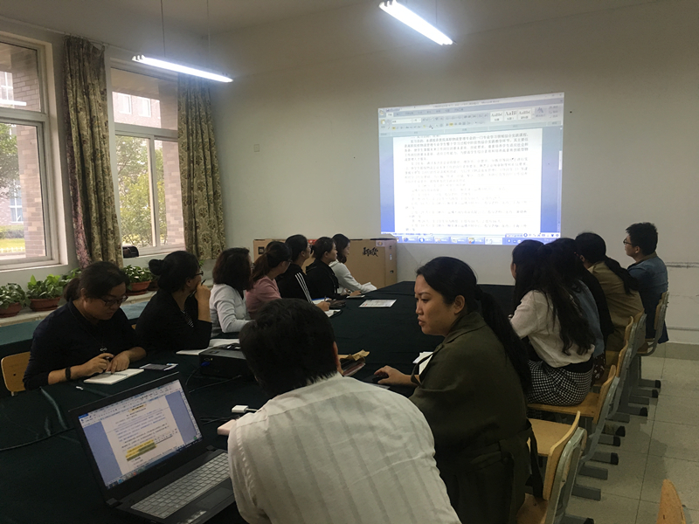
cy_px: 262
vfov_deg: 48.2
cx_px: 350
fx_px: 586
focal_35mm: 29
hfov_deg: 61.7
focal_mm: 4.15
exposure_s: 1/33
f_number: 2.2
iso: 64
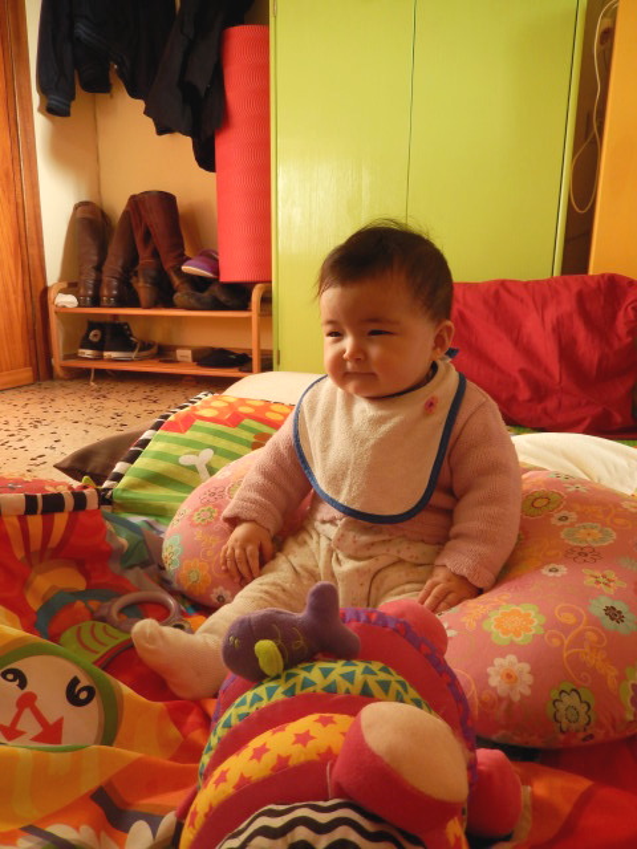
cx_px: 318
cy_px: 424
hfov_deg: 54.9
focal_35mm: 25
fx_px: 613
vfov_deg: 69.4
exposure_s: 1/30
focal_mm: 4.5
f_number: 3.4
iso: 160
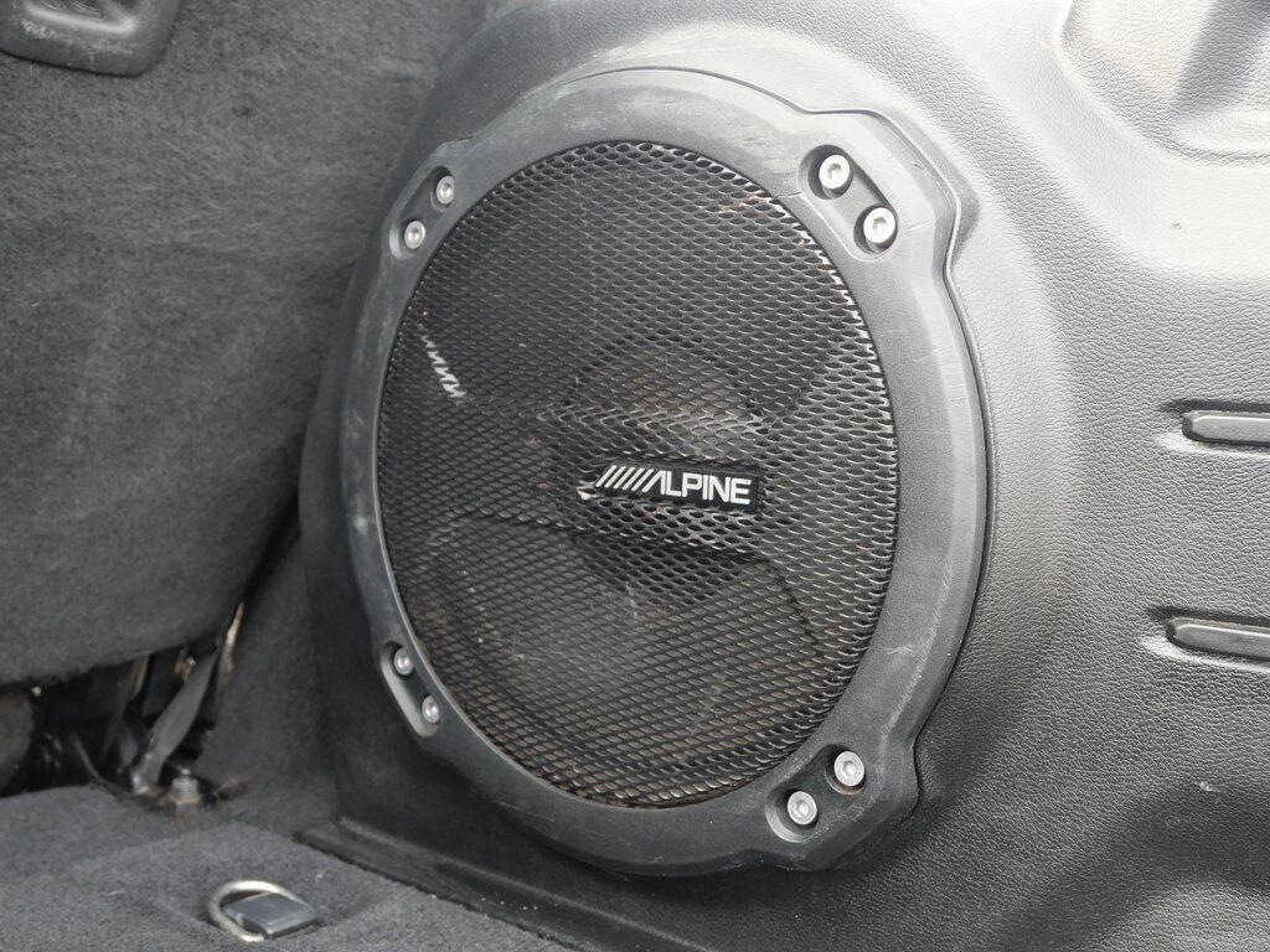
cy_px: 476
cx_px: 635
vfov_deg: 36.0
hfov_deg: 46.8
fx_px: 1468
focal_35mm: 40
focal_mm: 20
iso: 500
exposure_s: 1/60
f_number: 4.6
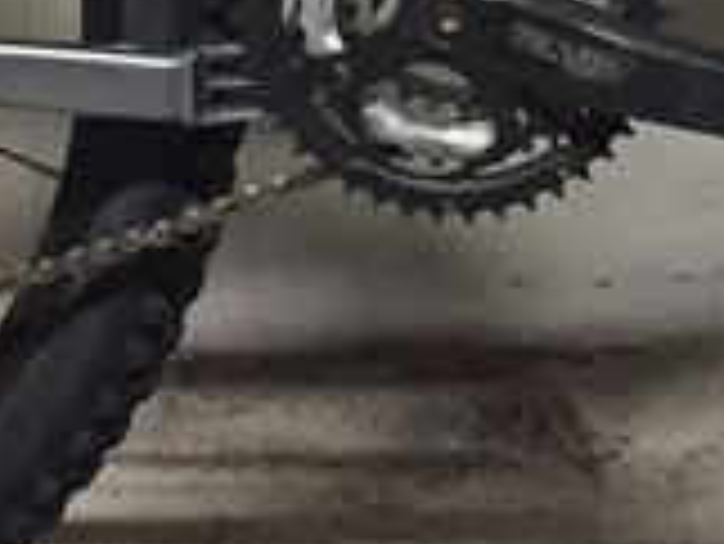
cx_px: 791
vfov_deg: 8.1
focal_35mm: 180
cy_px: -292
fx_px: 3768
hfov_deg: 10.8
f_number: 2.2
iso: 320
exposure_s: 1/33
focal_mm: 4.15
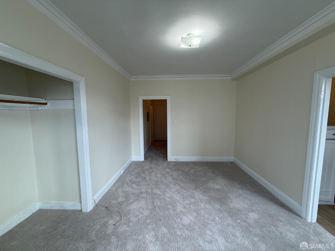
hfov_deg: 102.1
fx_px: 135
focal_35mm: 14
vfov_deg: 85.7
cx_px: 168
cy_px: 126
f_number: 2.2
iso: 100
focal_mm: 2.22
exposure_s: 1/120
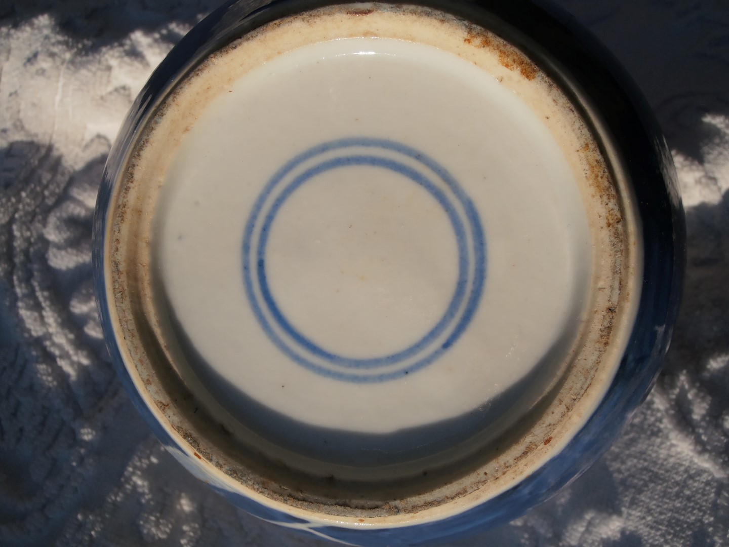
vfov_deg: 42.9
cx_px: 364
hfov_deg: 55.4
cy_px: 274
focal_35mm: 33
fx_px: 695
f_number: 3.6
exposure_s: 1/1000
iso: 80
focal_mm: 5.93
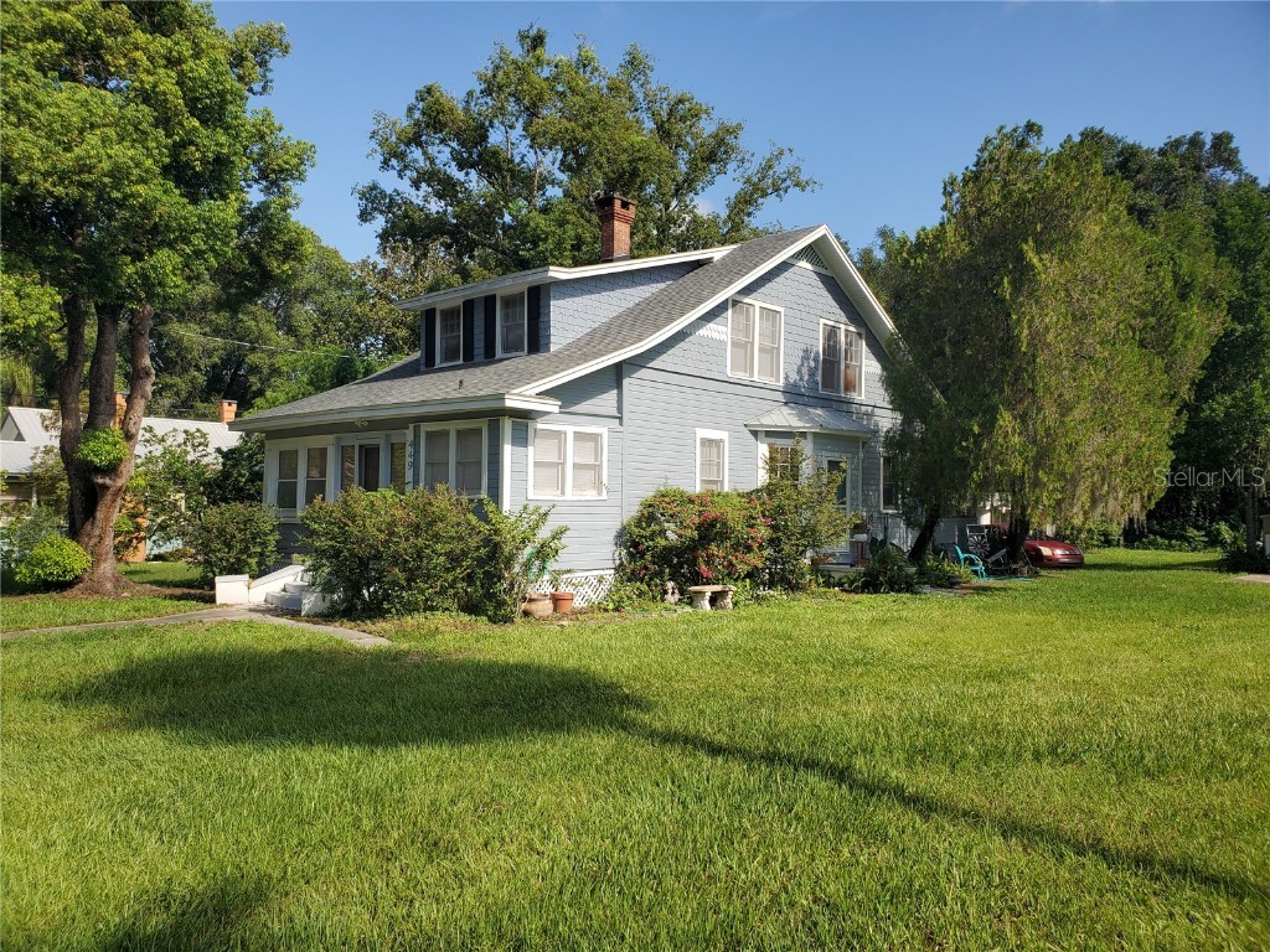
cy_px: 476
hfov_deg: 67.3
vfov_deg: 53.1
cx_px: 635
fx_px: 954
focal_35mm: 26
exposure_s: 1/1245
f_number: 2.4
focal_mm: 4.3
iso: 50
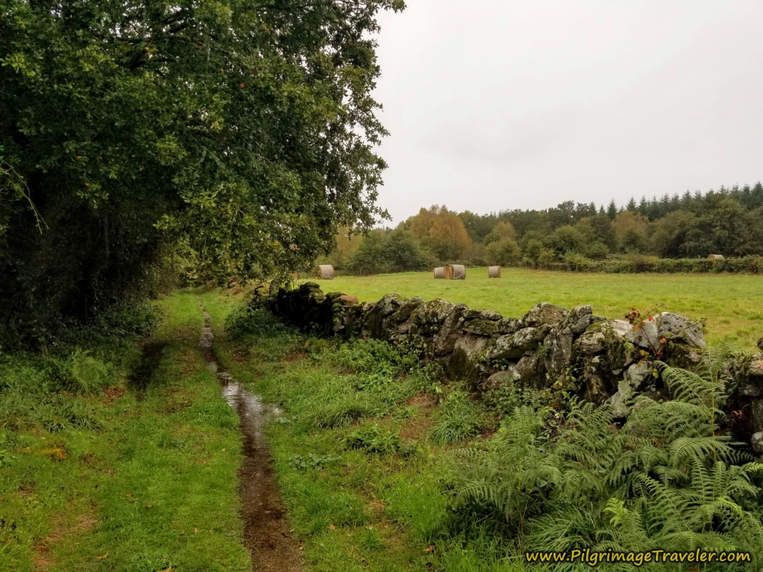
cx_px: 382
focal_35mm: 26
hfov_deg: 67.3
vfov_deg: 53.1
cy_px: 286
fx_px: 573
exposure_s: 1/203
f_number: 1.7
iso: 50
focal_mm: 4.3
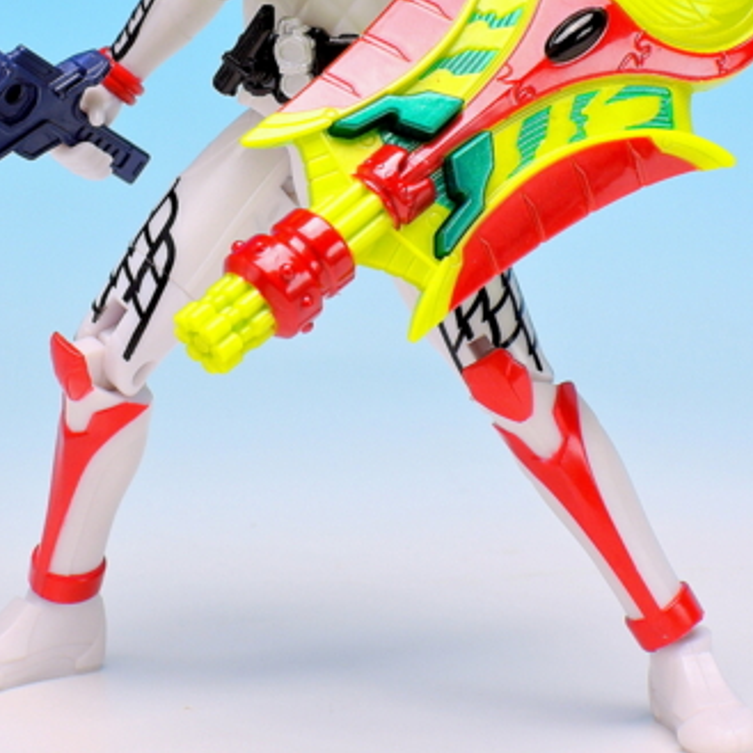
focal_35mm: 169
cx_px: 327
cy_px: 156
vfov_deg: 10.3
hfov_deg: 10.3
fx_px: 4159
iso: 80
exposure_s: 1/2
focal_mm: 22.4
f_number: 5.8
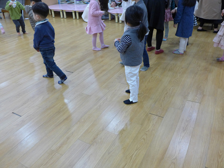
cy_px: 84
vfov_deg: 46.8
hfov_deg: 60.0
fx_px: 194
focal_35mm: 30
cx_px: 112
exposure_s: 1/250
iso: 400
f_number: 1.5
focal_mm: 5.9
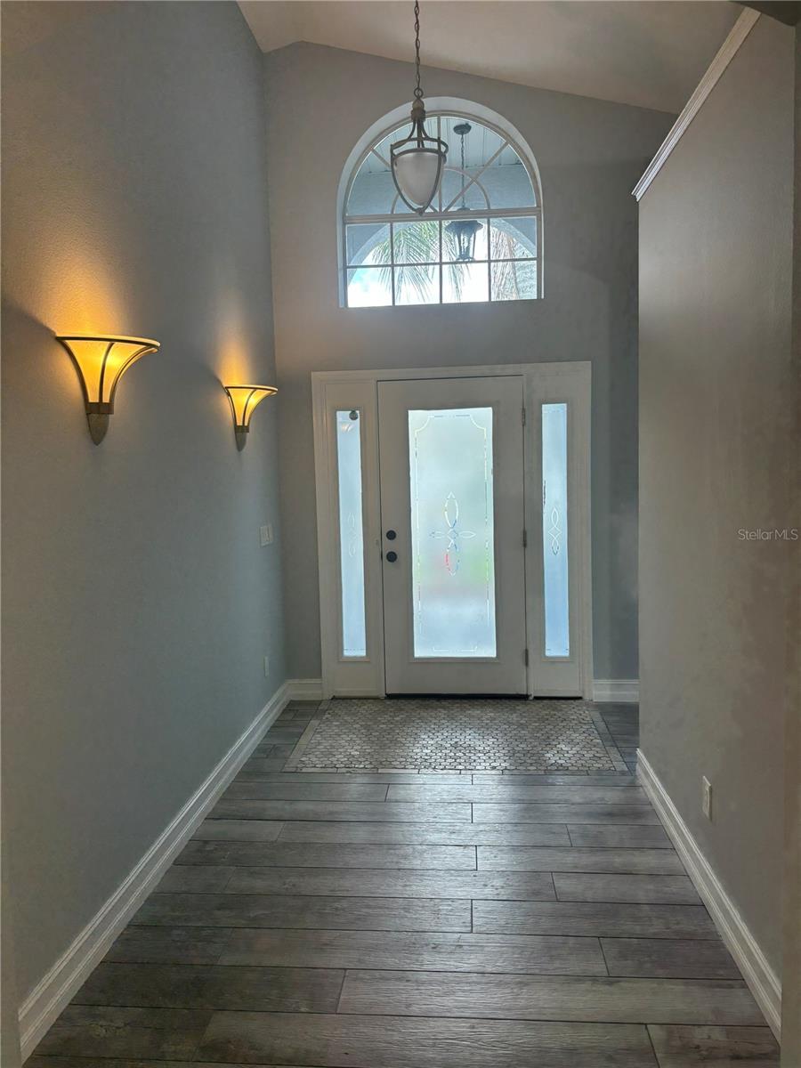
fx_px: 802
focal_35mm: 26
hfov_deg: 53.1
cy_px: 534
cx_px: 400
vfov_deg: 67.3
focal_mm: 5.96
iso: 64
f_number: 1.6
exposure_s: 1/120
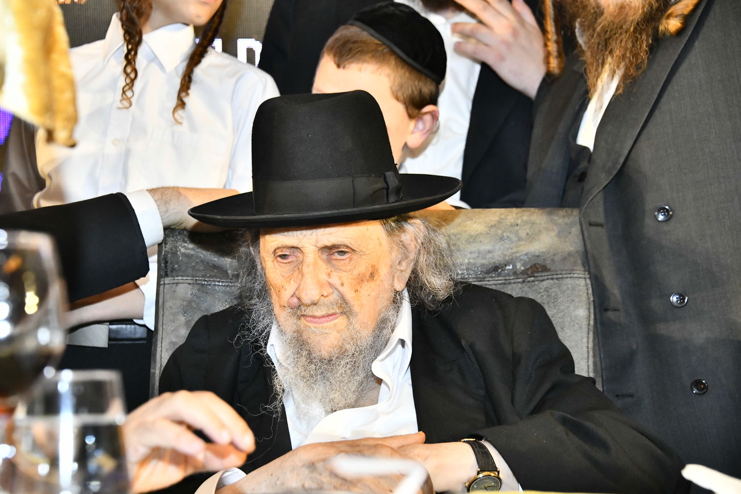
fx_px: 2037
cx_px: 348
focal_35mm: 99
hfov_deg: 20.6
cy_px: 258
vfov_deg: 13.8
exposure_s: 1/125
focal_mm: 92
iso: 3200
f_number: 5.6
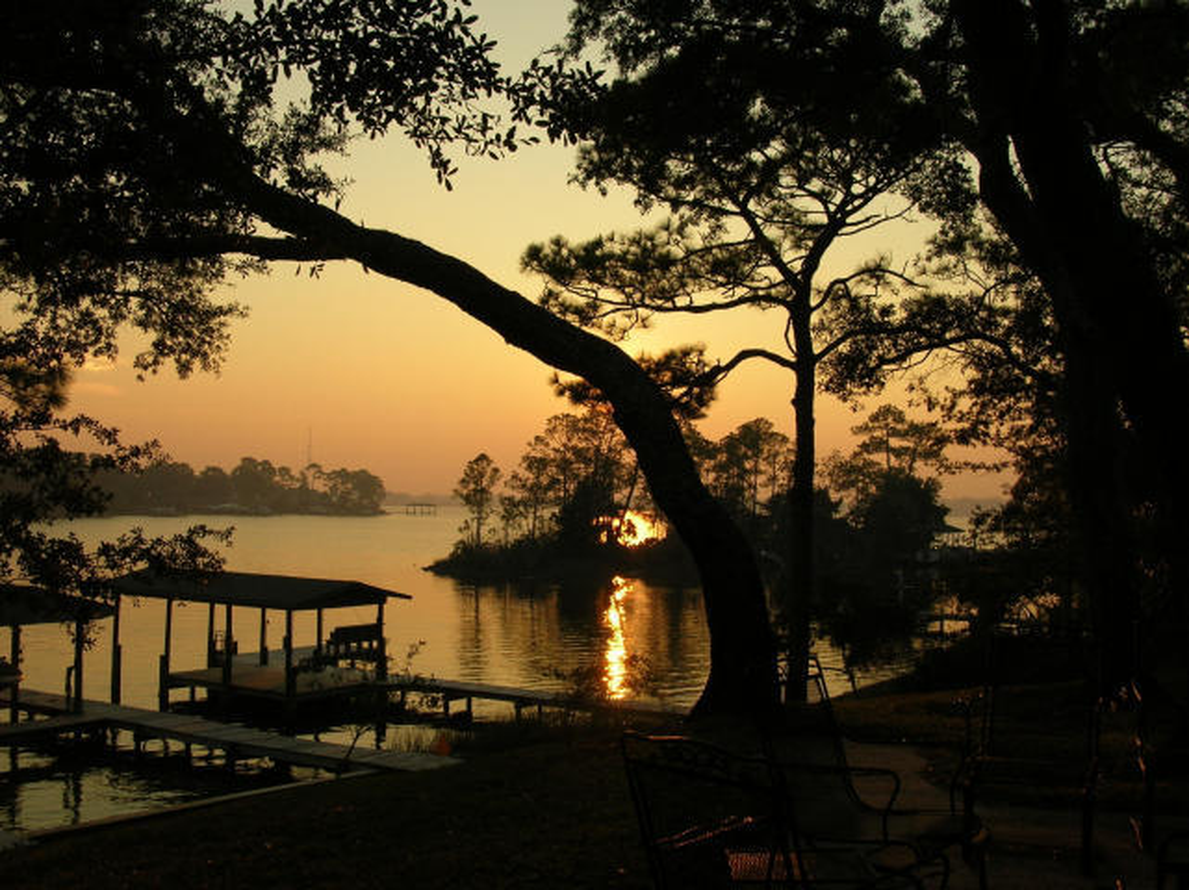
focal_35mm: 36
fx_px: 1236
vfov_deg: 39.6
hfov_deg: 51.4
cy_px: 445
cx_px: 594
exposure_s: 1/494
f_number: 3.7
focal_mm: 6
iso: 50
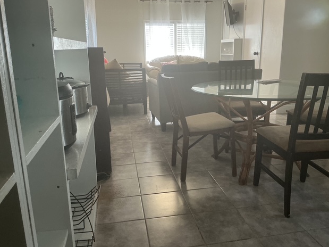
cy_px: 121
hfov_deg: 60.0
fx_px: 285
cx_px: 170
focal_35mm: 30
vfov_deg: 46.8
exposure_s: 1/60
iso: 100
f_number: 1.8
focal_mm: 3
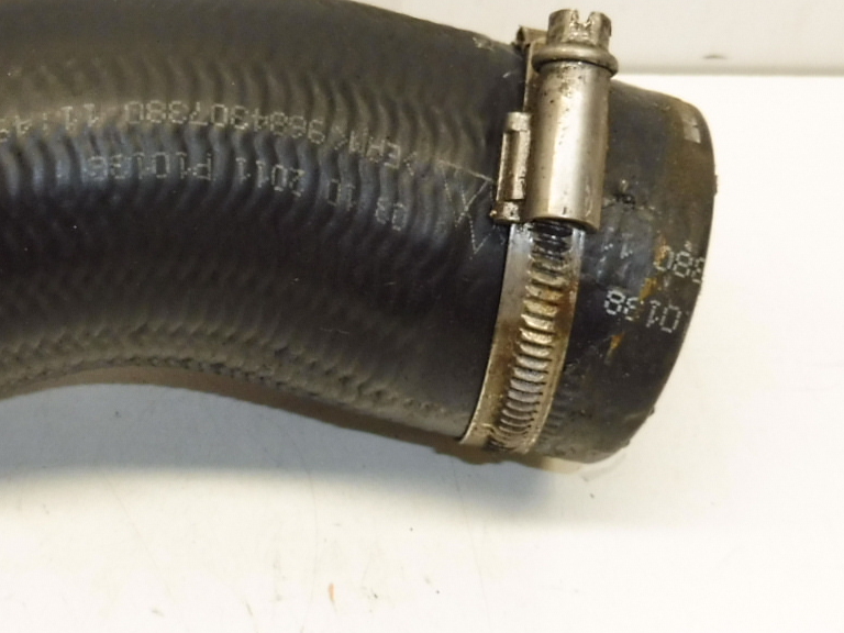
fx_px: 1560
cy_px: 208
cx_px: 174
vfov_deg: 22.8
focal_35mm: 64
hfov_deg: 29.6
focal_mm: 4.3
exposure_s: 1/60
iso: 200
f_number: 3.5
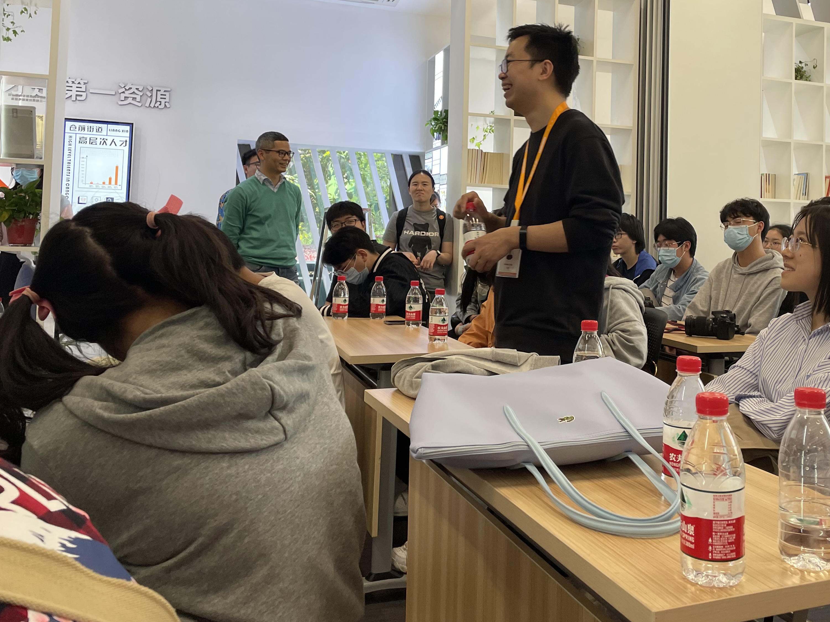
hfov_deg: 51.6
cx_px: 558
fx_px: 839
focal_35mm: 35
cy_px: 214
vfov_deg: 40.3
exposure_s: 1/120
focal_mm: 4.2
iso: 125
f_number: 1.6
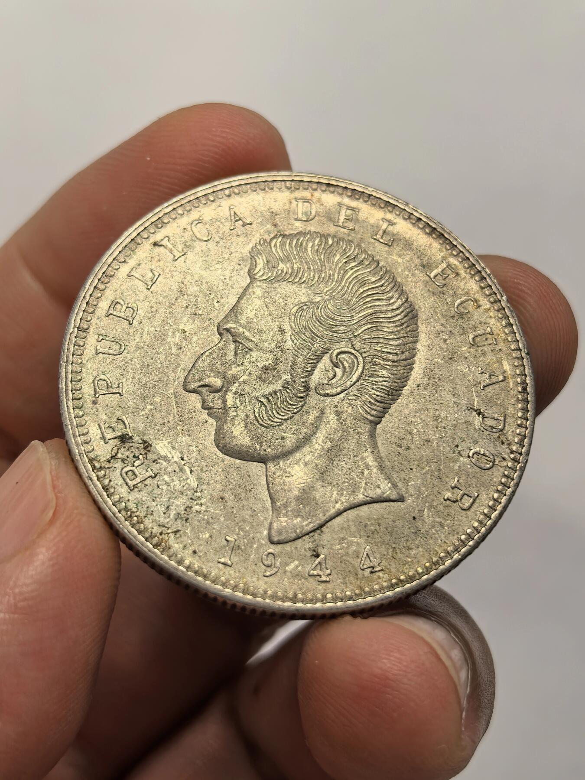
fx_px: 1217
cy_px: 390
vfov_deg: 35.5
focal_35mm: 54
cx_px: 292
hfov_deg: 27.0
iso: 160
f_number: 2
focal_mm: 6.98
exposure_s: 1/100
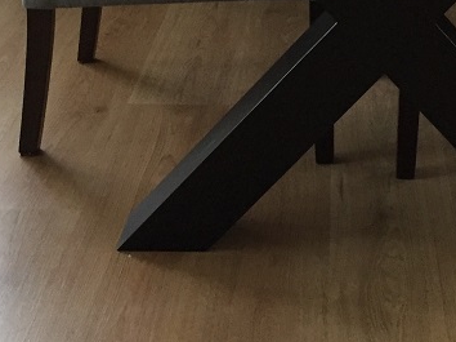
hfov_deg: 23.6
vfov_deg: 17.6
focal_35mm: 82
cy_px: 5
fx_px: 1079
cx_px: 341
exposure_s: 1/20
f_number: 2.2
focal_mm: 4.15
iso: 250
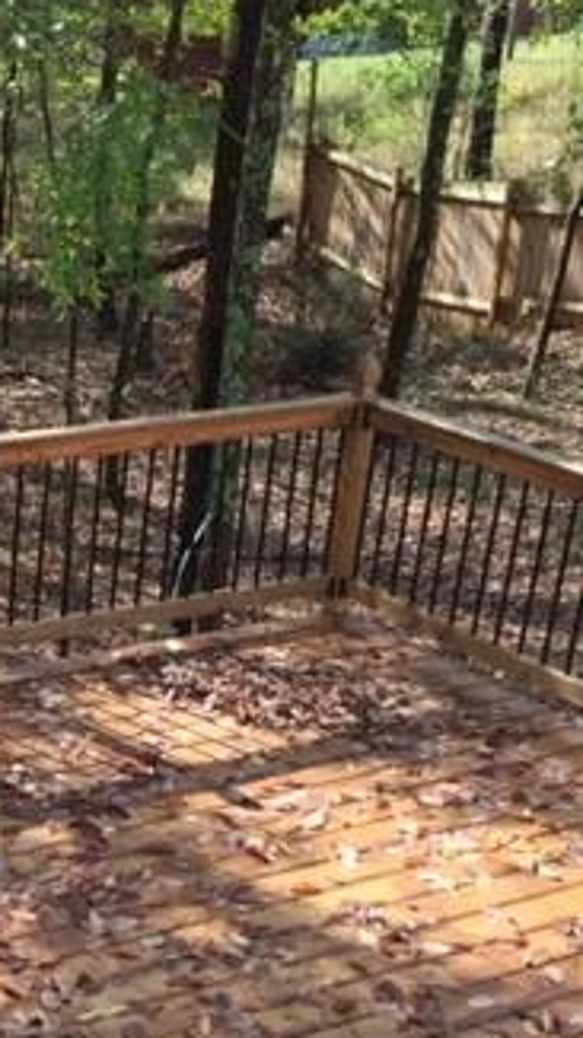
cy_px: 729
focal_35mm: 62
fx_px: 1707
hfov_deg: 18.5
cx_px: -92
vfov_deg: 33.4
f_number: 2.2
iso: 32
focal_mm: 4.15
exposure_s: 1/476
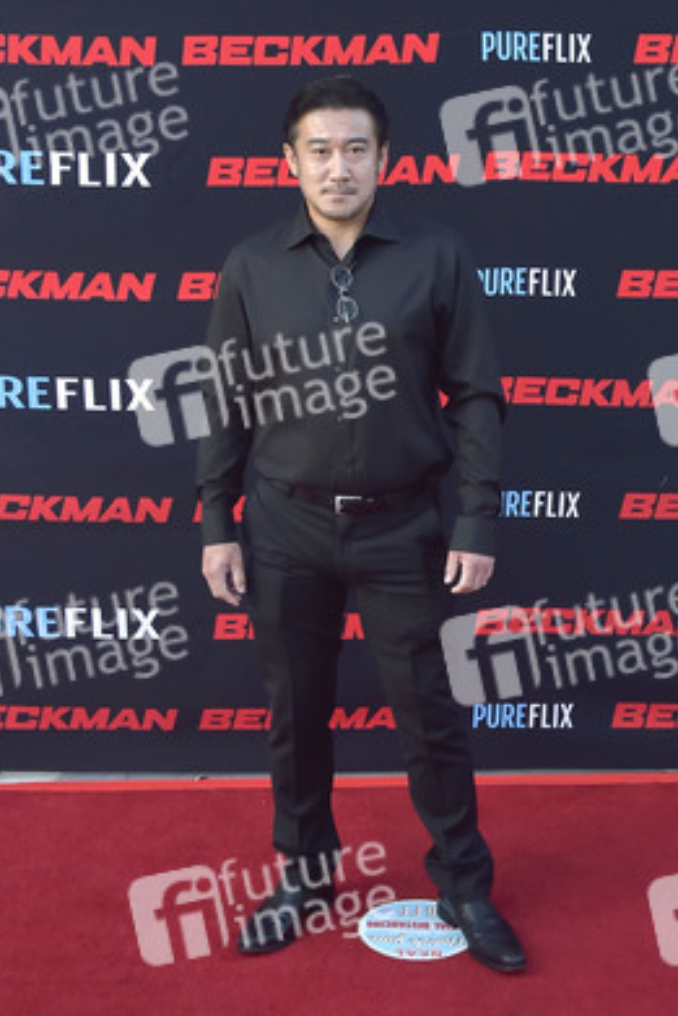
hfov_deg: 31.2
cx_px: 339
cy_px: 514
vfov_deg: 45.4
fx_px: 1214
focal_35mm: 43
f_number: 7.1
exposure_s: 1/250
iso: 640
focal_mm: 42
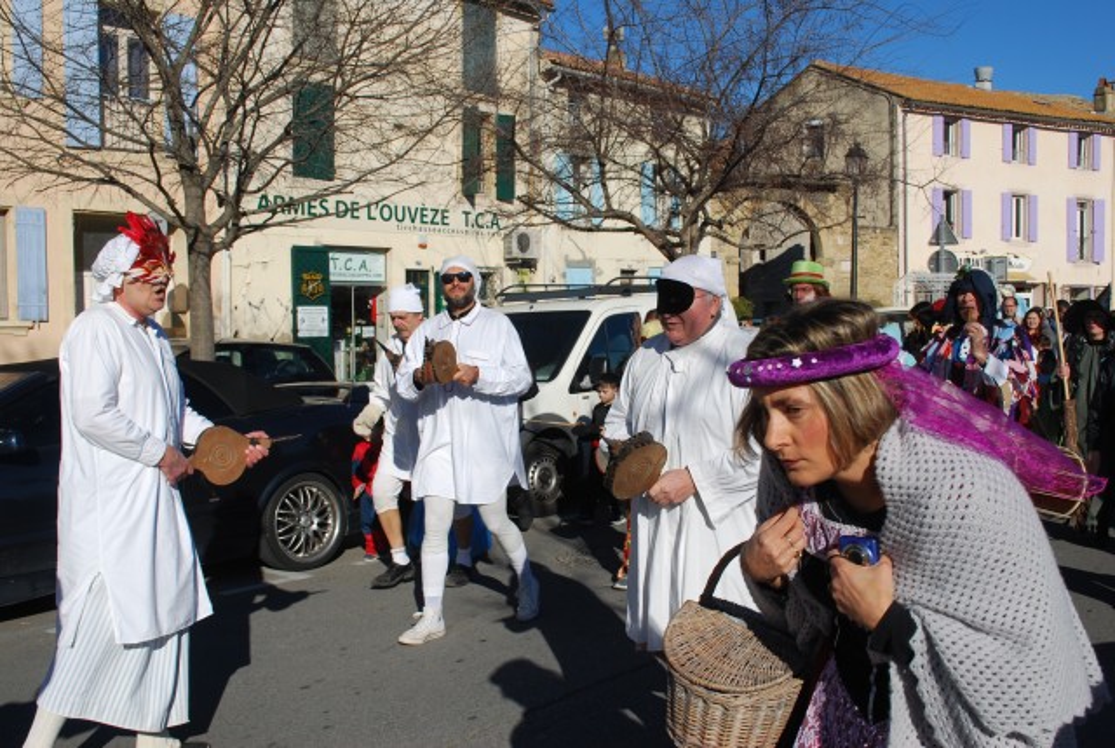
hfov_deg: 53.1
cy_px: 374
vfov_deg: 37.0
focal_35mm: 36
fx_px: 1117
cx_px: 558
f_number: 9
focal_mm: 24
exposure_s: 1/320
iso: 100
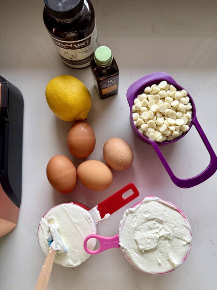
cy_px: 145
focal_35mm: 24
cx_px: 108
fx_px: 201
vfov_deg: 71.6
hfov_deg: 56.8
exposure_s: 1/121
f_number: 1.8
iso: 160
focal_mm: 6.8
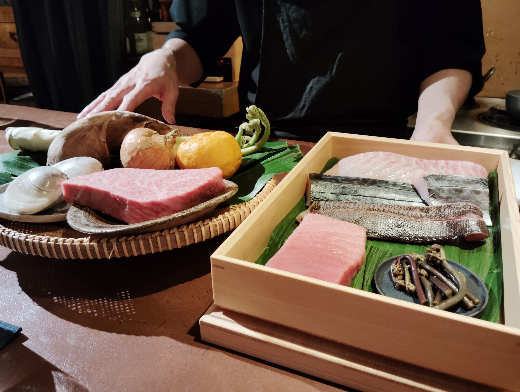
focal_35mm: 28
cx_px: 260
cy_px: 196
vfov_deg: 49.9
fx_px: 421
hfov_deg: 63.4
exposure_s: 1/25
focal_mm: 4.22
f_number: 1.8
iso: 1247
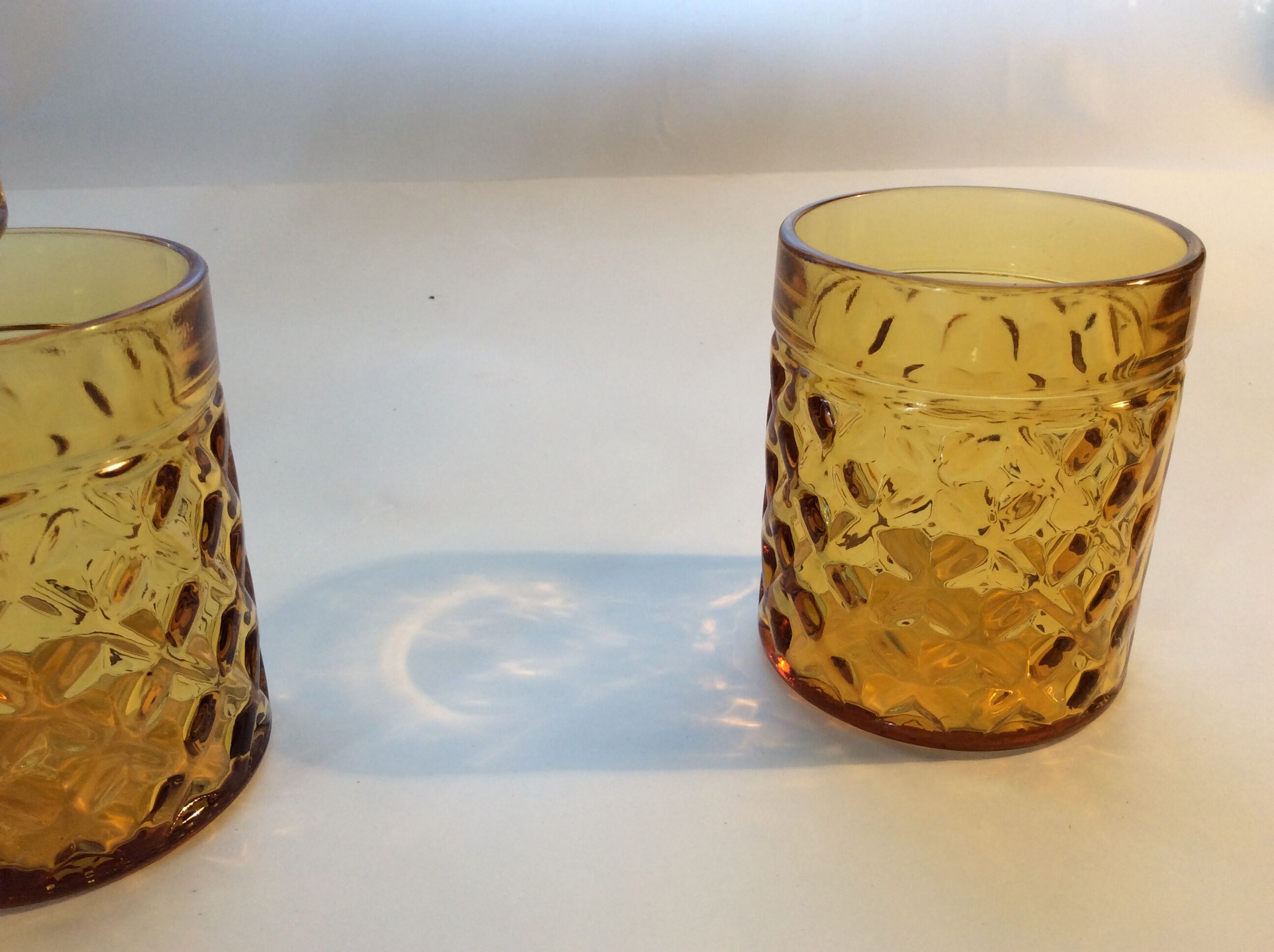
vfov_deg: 44.1
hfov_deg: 56.9
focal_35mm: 32
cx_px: 637
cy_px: 476
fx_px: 1176
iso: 50
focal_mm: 3.3
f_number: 2.4
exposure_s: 1/25
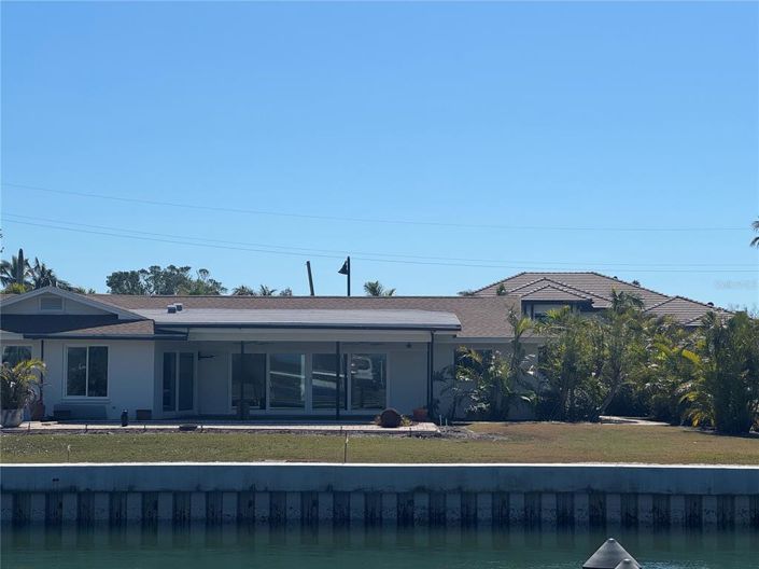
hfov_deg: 25.3
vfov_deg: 19.1
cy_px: 284
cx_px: 380
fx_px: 1687
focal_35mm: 77
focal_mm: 9
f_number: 2.8
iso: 32
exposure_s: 1/2053
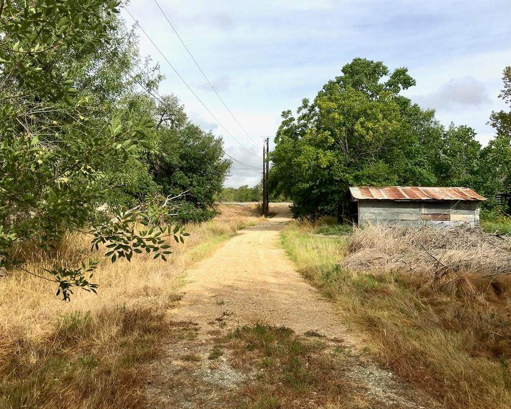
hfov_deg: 57.2
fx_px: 469
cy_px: 203
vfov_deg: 47.1
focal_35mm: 31
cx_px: 260
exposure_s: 1/1479
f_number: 2.2
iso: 25
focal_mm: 4.15
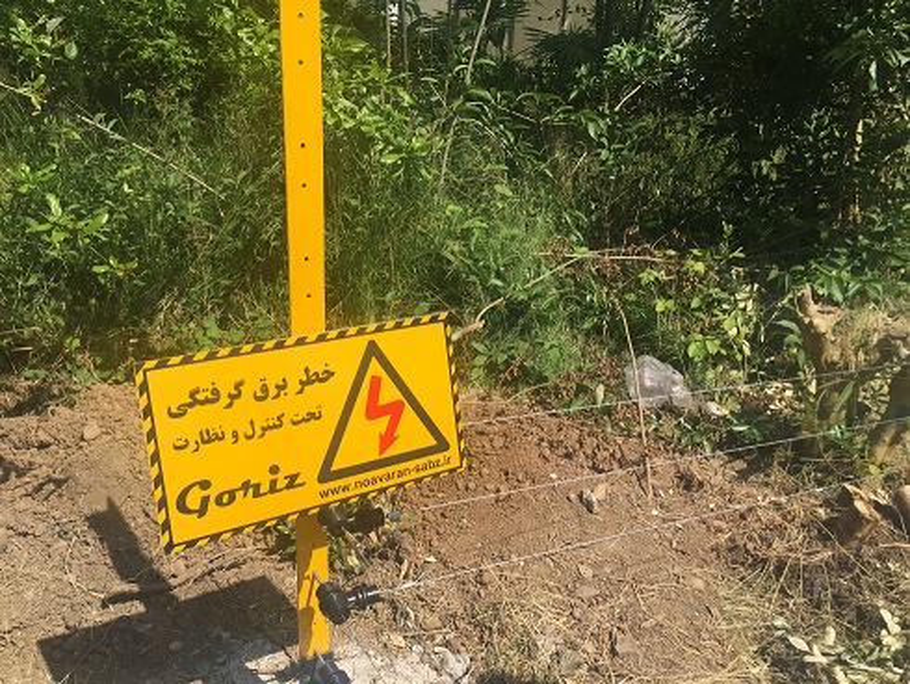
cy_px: 342
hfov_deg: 61.6
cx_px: 455
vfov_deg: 48.3
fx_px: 763
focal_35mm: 29
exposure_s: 1/1799
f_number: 2.2
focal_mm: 4.15
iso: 32
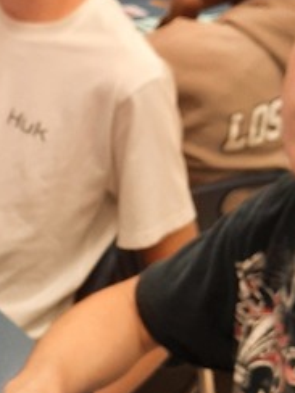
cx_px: -40
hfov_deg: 13.8
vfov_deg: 18.7
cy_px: 237
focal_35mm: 105
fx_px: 1193
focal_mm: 4.6
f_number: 2
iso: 250
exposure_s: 1/60
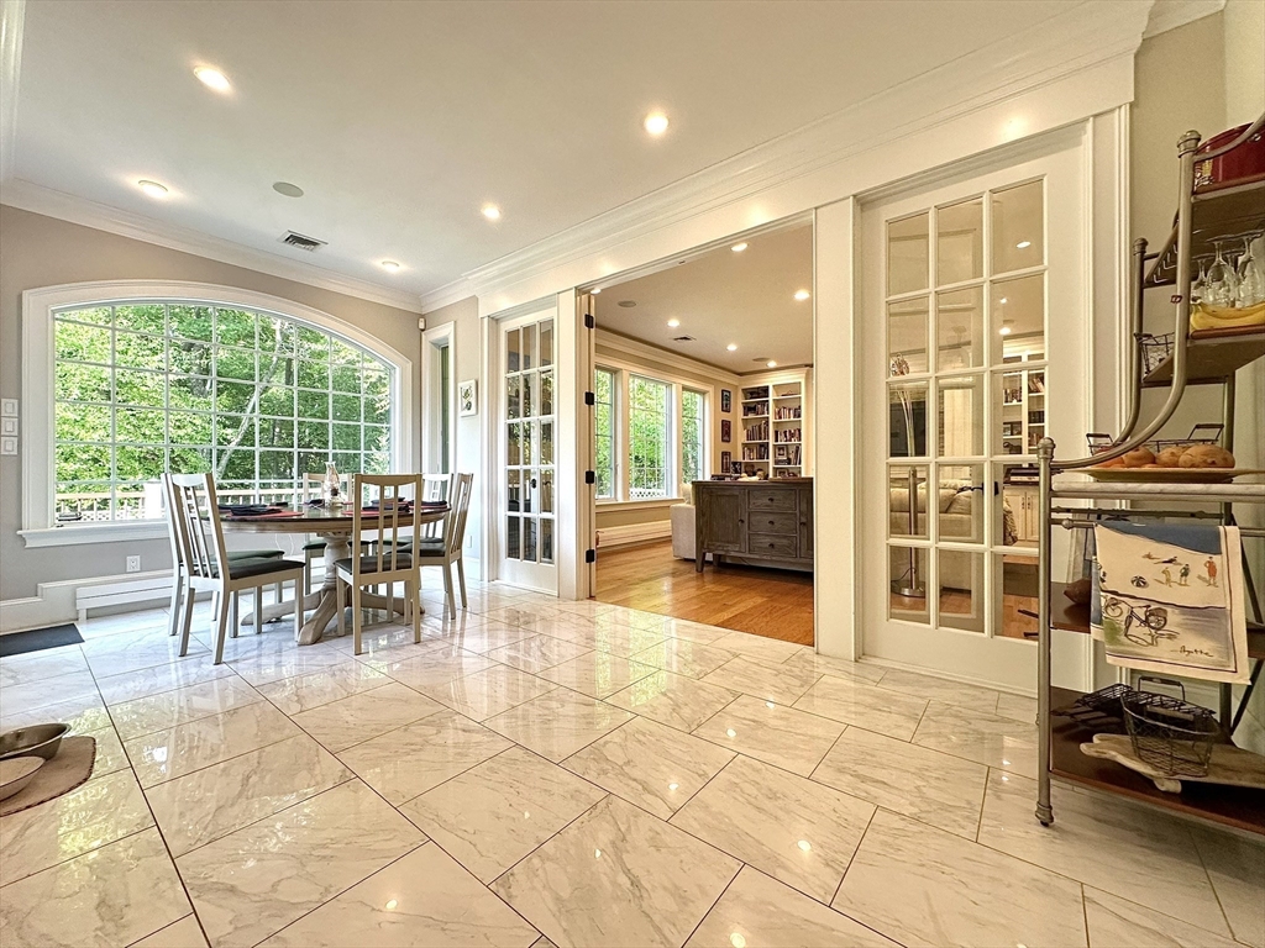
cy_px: 474
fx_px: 512
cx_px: 632
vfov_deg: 85.7
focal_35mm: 14
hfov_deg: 102.1
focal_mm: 2.22
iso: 160
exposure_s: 1/120
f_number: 2.2
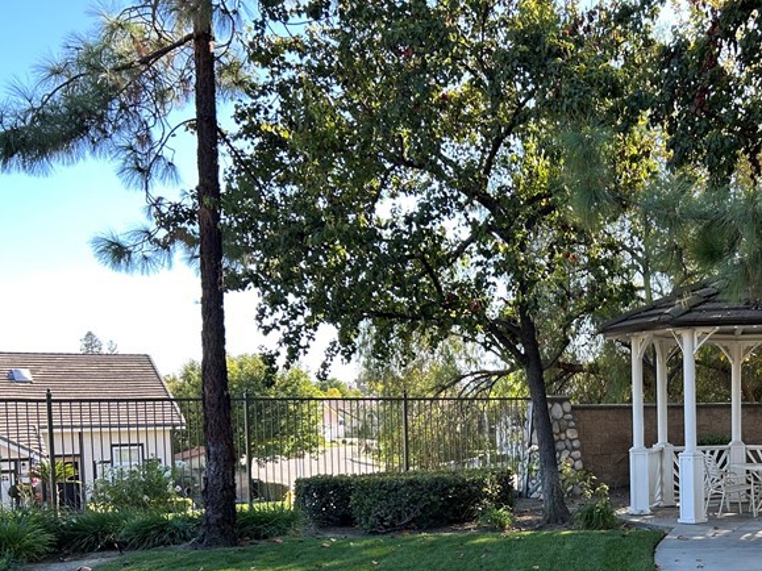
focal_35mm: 46
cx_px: 624
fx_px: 1012
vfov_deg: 30.6
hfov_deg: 39.4
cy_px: 472
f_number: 1.5
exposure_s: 1/353
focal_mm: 5.7
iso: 50
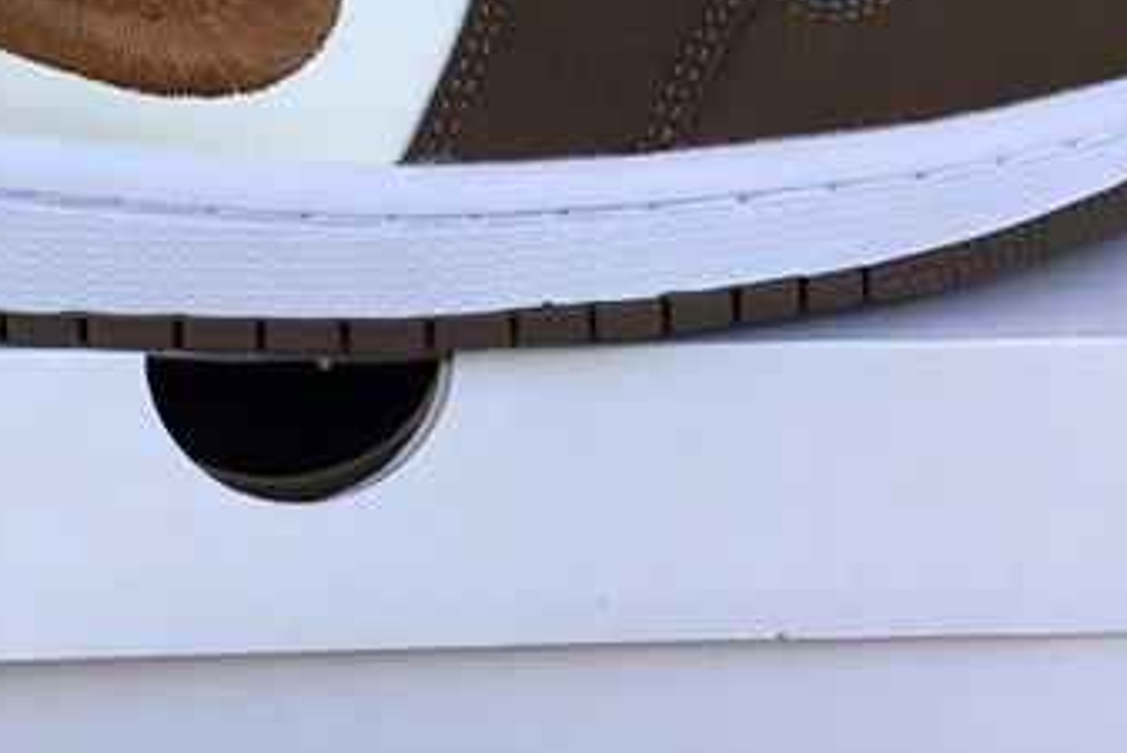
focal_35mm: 86
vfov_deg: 15.8
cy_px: 192
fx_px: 2693
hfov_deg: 23.4
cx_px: 308
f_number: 2.4
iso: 25
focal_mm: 3.3
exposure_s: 1/344
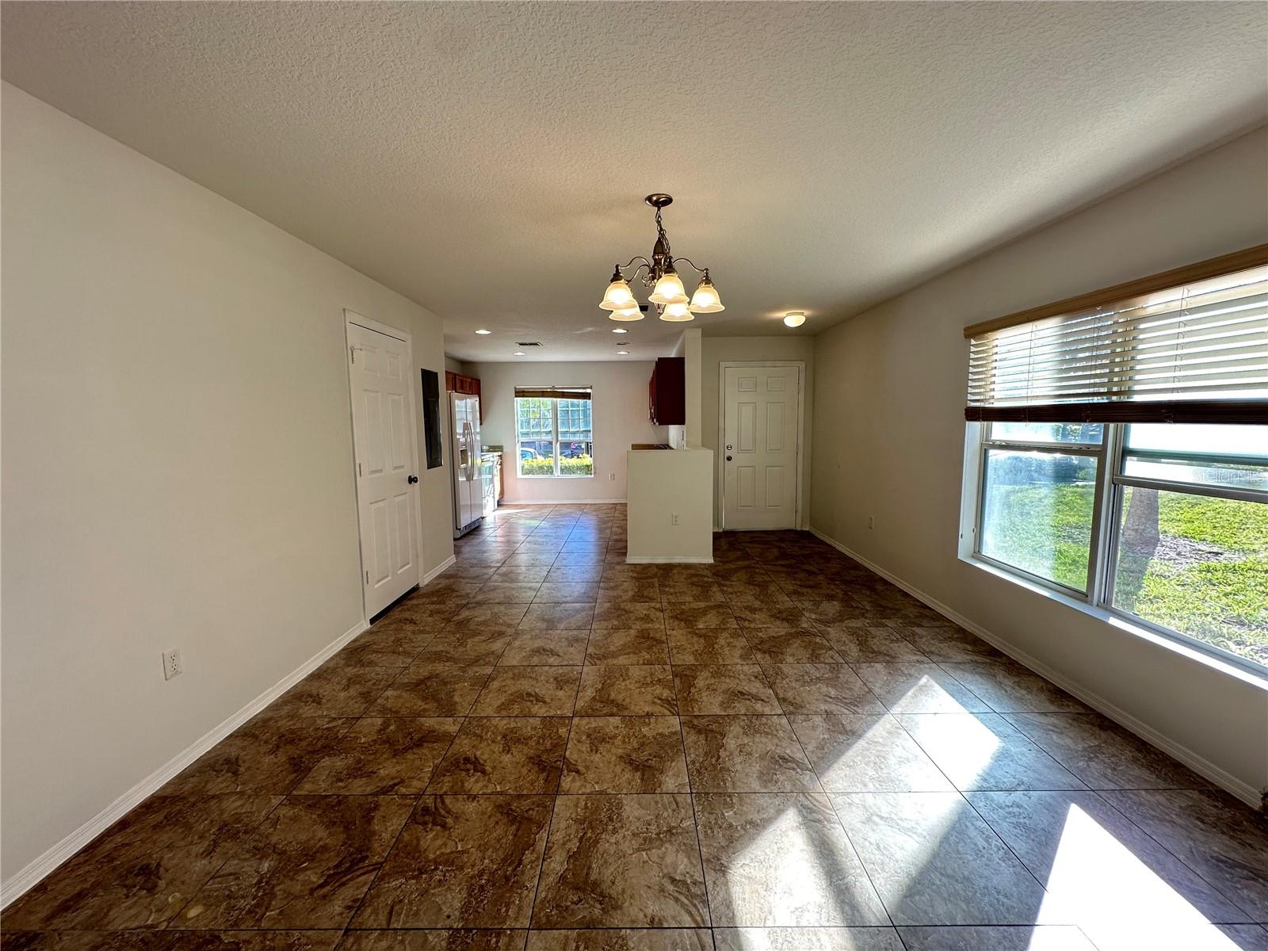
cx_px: 634
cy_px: 476
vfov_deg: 85.7
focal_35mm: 14
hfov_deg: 102.1
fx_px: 513
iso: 80
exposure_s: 1/120
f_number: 2.2
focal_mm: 2.22
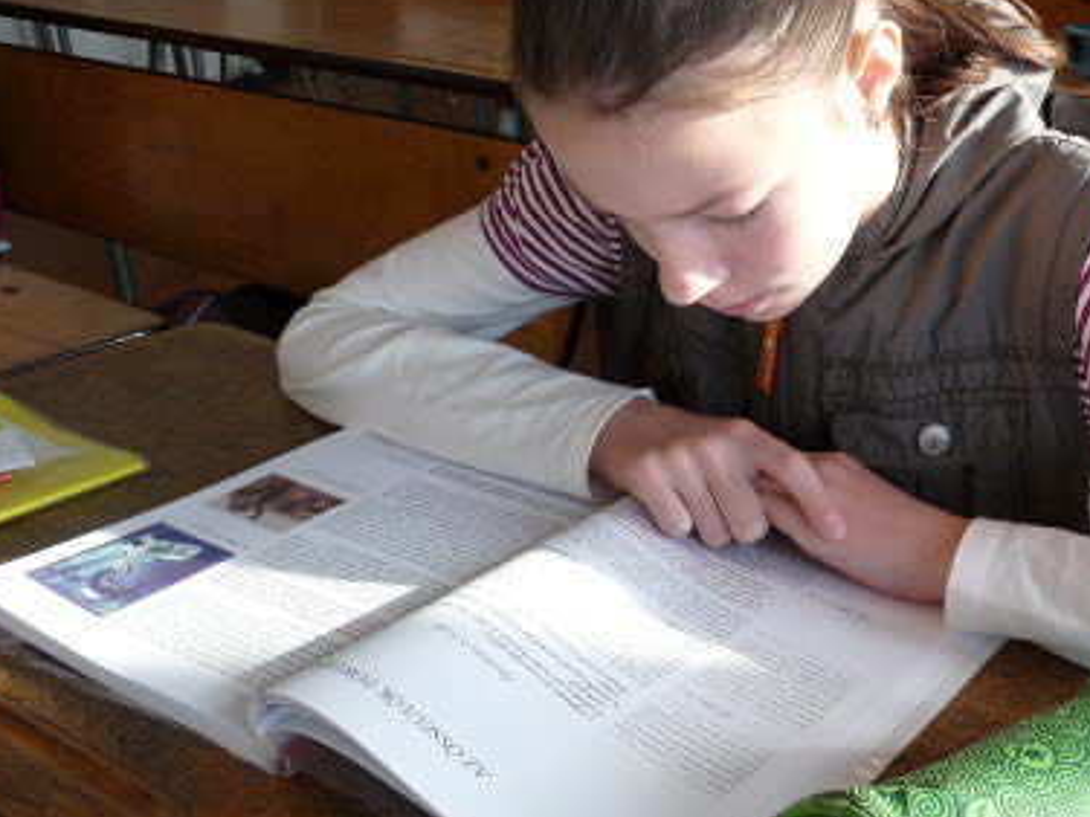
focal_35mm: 46
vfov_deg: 31.5
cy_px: 353
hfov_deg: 40.8
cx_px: 707
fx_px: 1448
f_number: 2.8
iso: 100
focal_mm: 4.8
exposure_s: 1/50
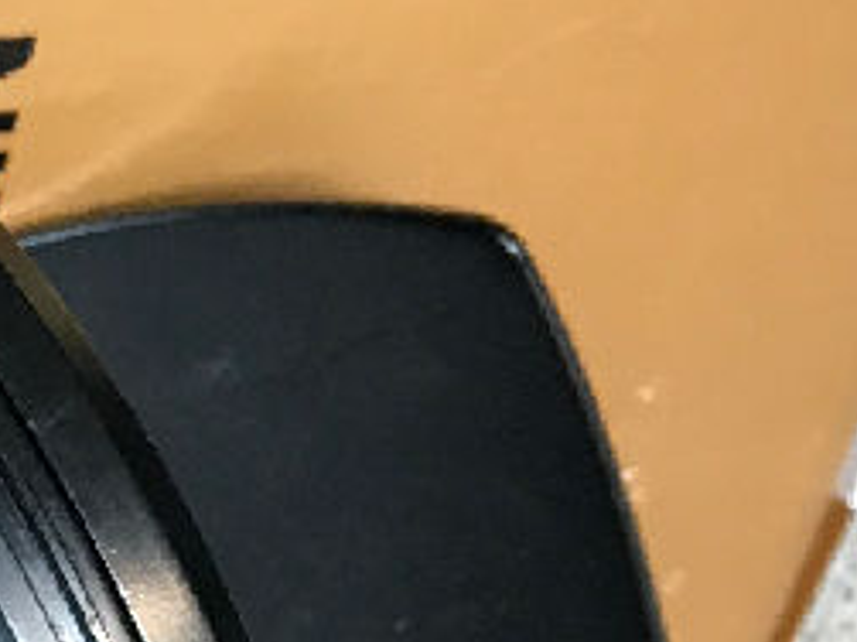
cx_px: -809
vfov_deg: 10.7
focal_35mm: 134
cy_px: 895
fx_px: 3316
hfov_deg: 13.0
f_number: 1.8
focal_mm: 3.99
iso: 64
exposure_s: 1/17
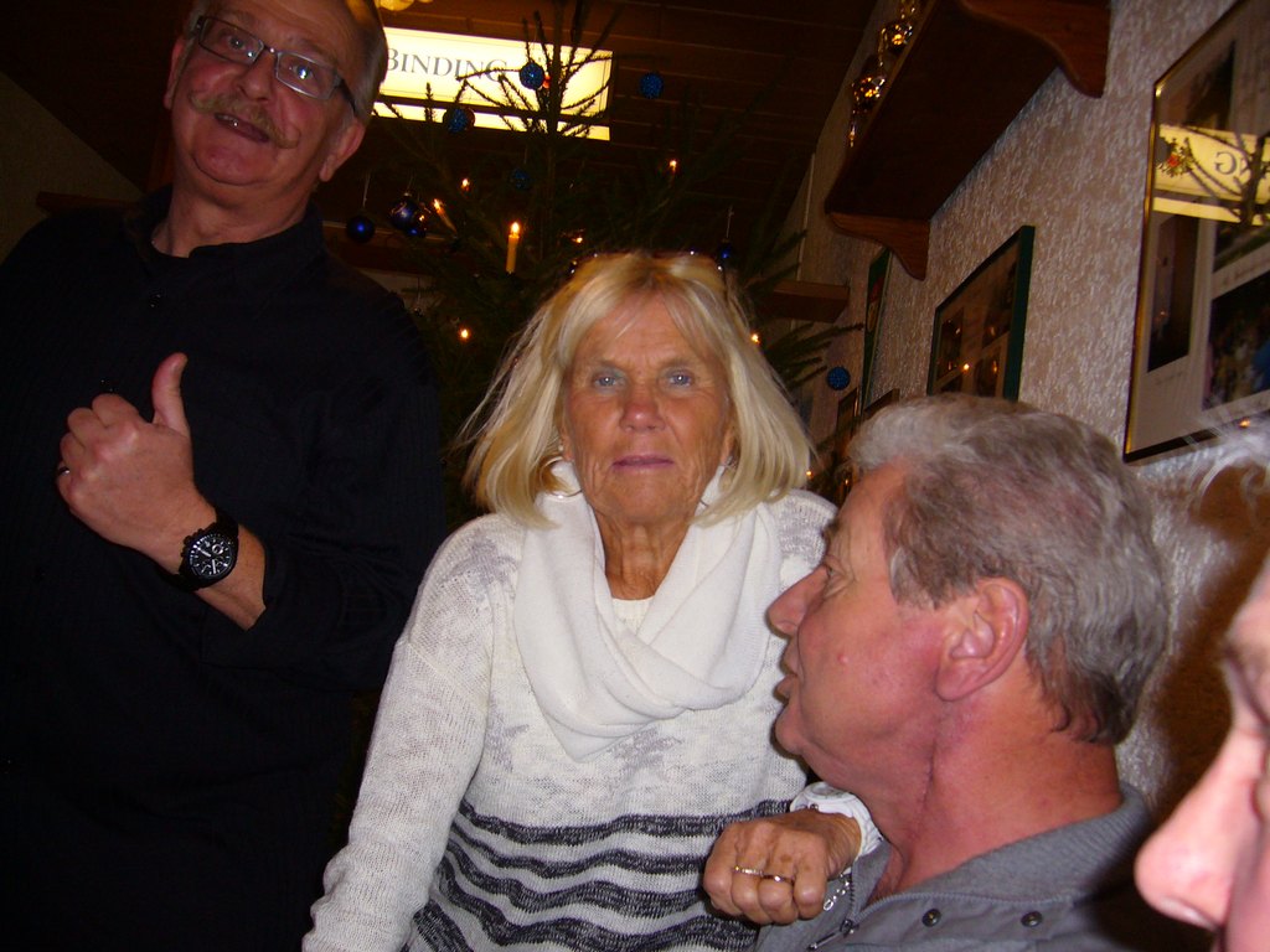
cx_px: 635
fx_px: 1284
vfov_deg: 40.7
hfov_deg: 52.6
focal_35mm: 35
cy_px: 476
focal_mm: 5.8
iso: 100
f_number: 2.8
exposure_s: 1/60
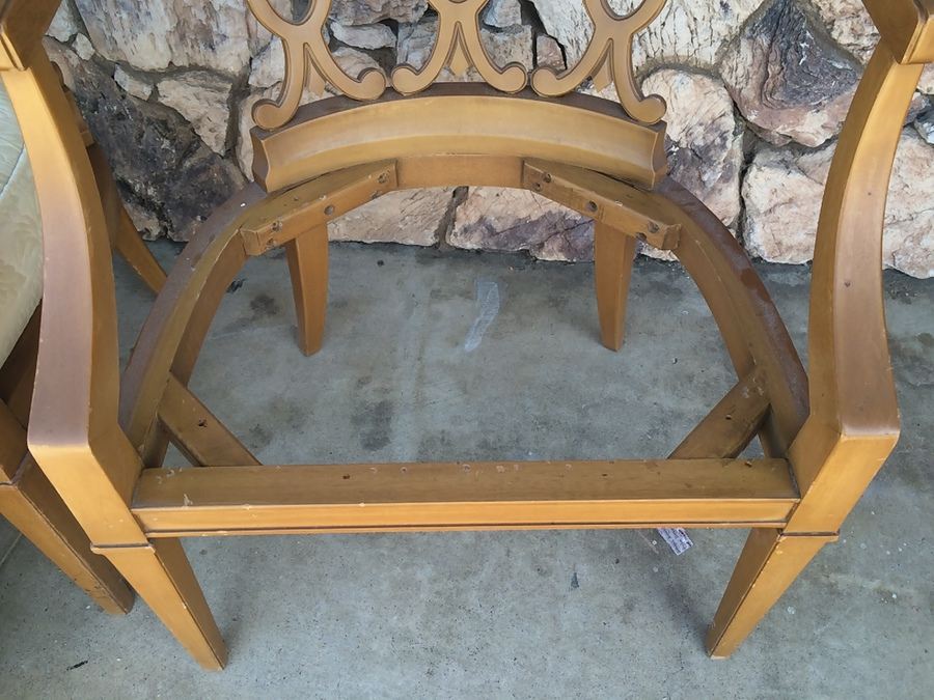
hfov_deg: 61.7
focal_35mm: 29
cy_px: 350
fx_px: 782
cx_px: 467
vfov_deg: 48.2
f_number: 2.2
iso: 32
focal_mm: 4.15
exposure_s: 1/142
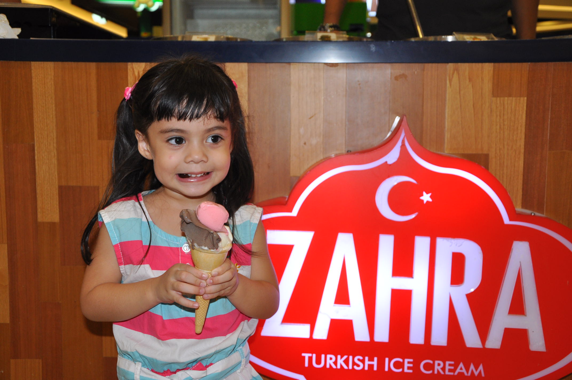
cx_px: 286
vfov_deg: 31.8
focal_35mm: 42
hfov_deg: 46.4
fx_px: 667
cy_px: 190
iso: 640
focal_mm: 28
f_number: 4
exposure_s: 1/125
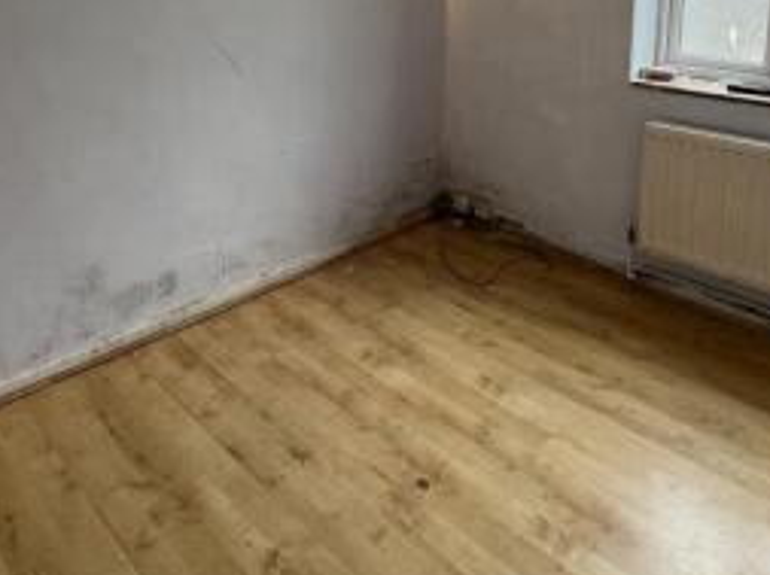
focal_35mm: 30
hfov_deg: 59.9
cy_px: 68
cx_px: 339
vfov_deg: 43.1
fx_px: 666
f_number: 1.8
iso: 80
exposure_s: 1/99
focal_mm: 1.57
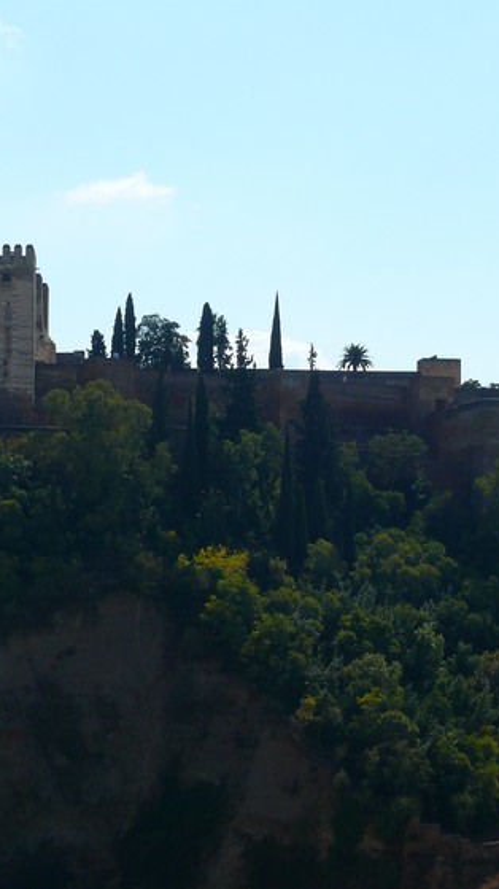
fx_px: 2755
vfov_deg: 18.3
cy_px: 444
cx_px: 354
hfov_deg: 10.3
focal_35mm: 117
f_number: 5.6
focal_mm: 17
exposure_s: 1/250
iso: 100
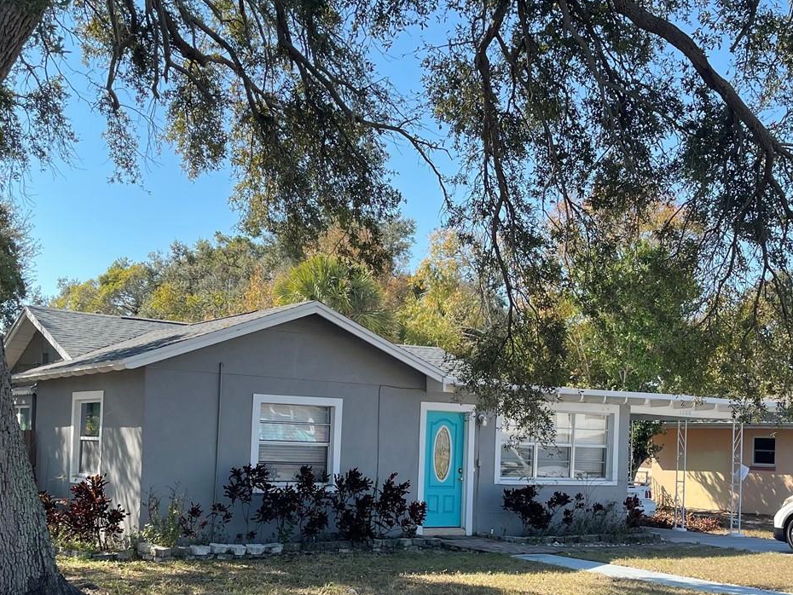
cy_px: 423
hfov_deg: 43.8
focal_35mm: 43
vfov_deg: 33.1
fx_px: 985
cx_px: 393
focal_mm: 5.1
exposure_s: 1/1212
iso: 32
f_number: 1.6
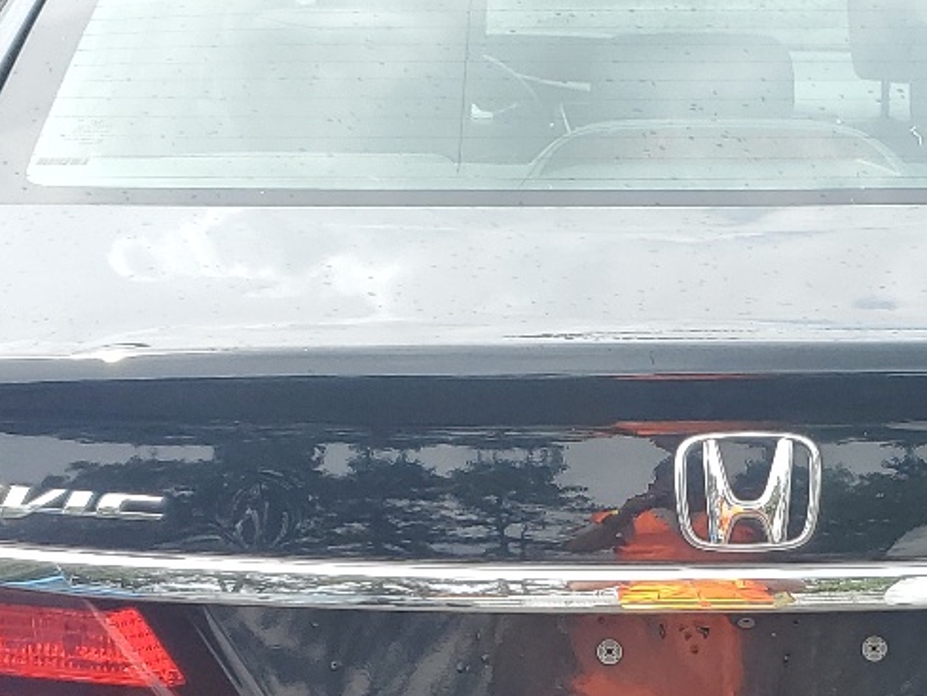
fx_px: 2277
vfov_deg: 16.9
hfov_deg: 22.7
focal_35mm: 85
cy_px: 745
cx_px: 724
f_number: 1.5
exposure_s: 1/1250
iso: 50
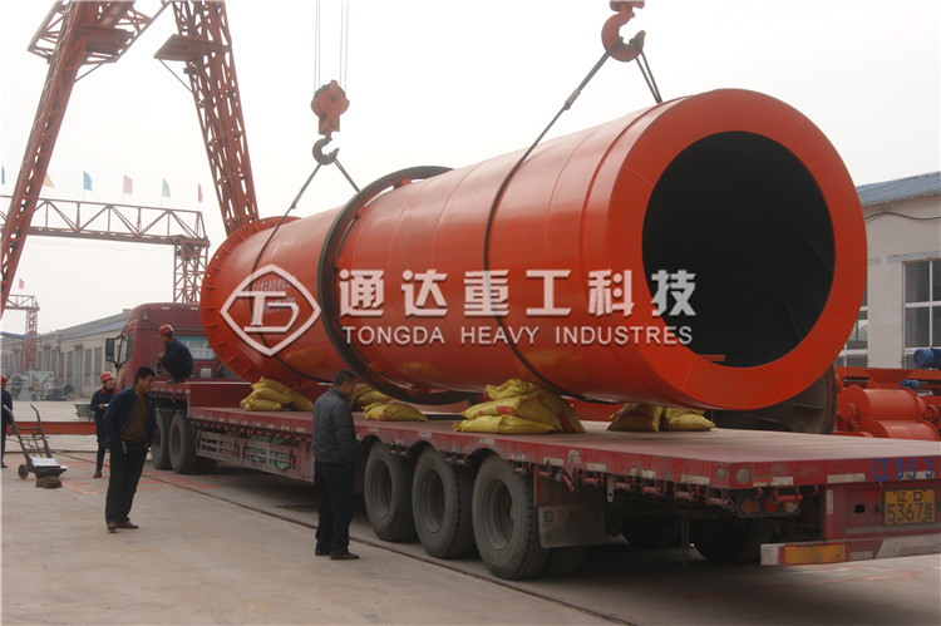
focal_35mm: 45
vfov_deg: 29.8
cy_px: 313
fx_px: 1175
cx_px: 470
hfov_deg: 43.6
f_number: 10
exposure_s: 1/80
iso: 100
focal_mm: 30
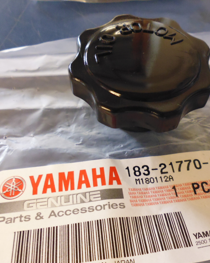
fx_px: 249
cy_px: 131
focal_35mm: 32
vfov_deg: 55.7
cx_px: 127
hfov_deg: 45.5
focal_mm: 4.3
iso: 400
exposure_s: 1/15
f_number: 2.8
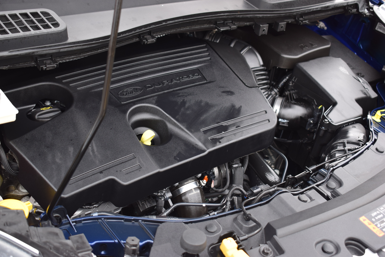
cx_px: 192
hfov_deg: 38.9
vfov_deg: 26.5
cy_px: 128
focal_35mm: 51
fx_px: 546
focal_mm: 34
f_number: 4.5
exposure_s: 1/60
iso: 400
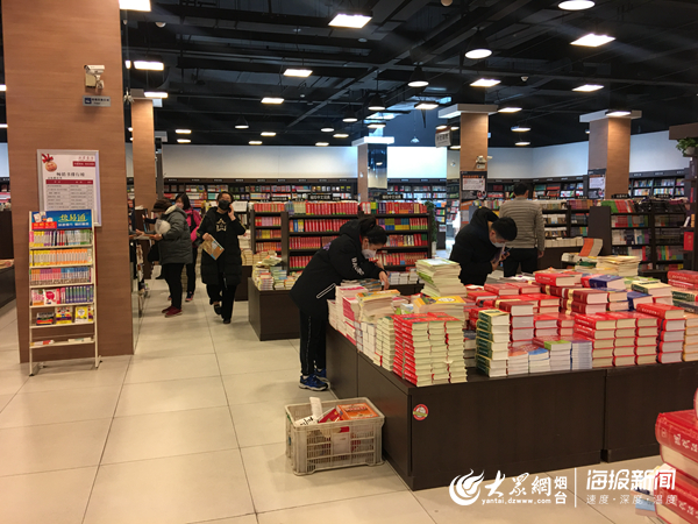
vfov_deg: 48.2
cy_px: 262
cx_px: 349
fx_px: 585
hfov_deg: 61.7
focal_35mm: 29
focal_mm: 4.15
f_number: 2.2
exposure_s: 1/17
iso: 40
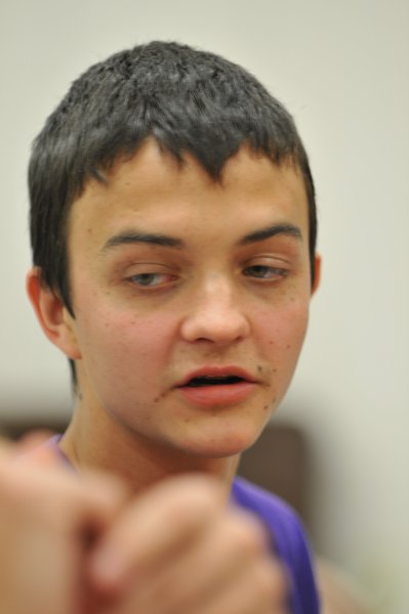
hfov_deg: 6.1
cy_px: 307
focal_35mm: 225
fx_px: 3841
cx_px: 204
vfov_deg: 9.2
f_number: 2.8
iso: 320
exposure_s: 1/60
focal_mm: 150
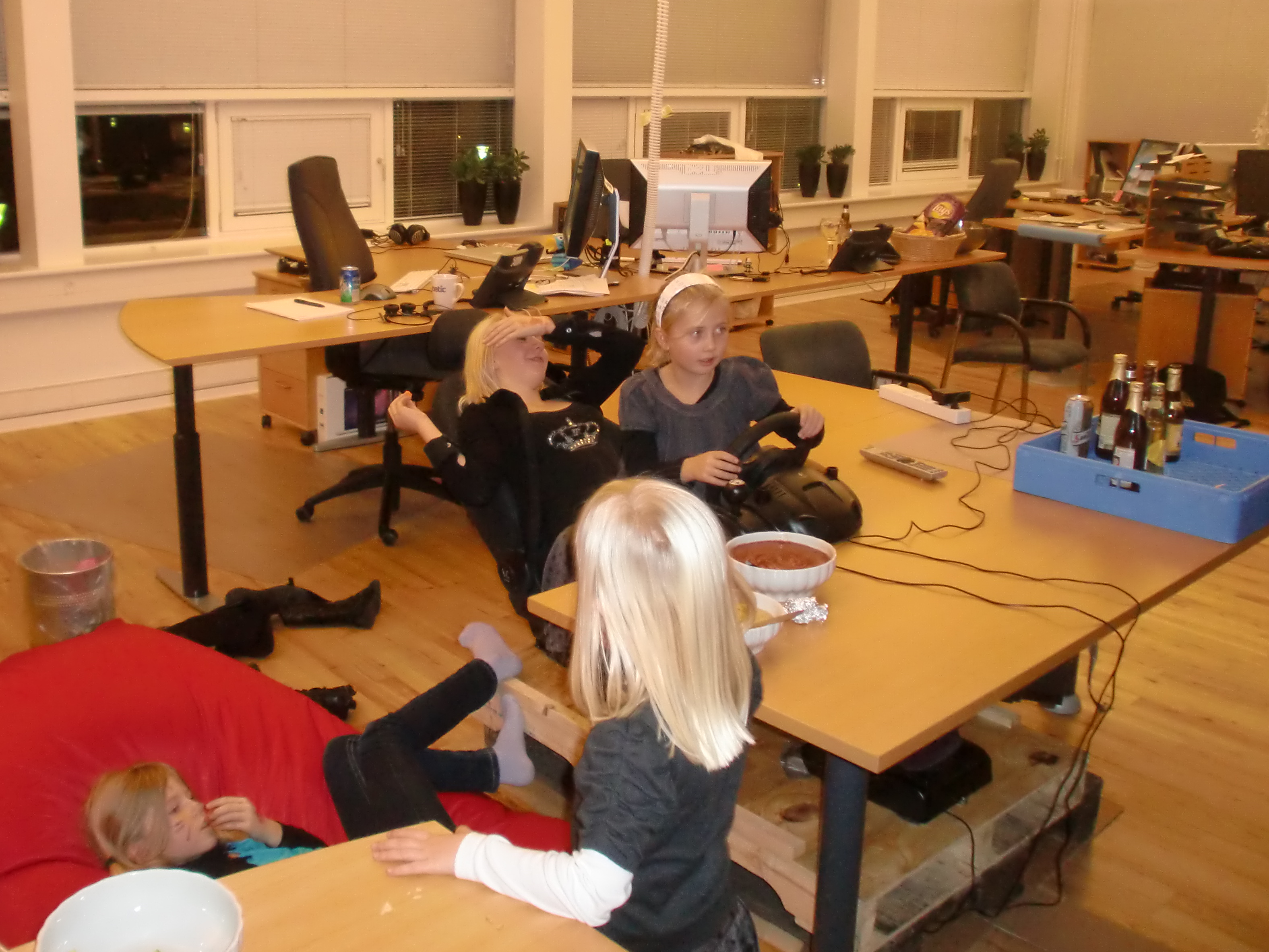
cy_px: 373
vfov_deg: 42.7
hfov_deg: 55.1
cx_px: 528
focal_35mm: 33
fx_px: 1210
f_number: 2.6
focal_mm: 4.65
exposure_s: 1/60
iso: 400
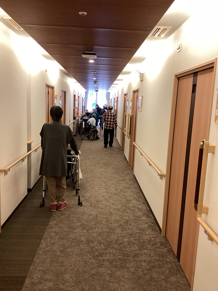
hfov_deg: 45.4
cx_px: 109
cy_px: 146
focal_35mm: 31
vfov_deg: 58.4
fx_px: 260
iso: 160
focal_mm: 3.3
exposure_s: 1/60
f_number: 2.4
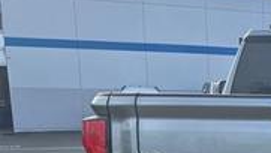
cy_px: 201
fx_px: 525
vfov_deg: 15.7
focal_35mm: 73
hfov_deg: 25.1
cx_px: 352
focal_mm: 6.86
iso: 80
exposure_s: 1/910
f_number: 1.78
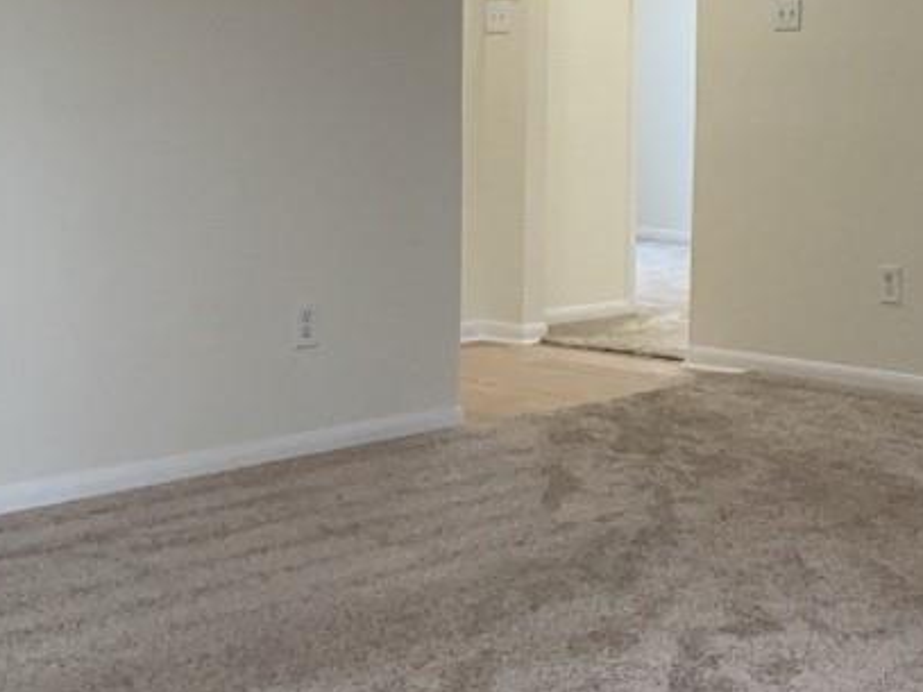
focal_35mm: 68
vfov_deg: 21.2
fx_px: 1813
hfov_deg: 28.0
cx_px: 733
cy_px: 86
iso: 80
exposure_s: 1/60
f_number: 1.8
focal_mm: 3
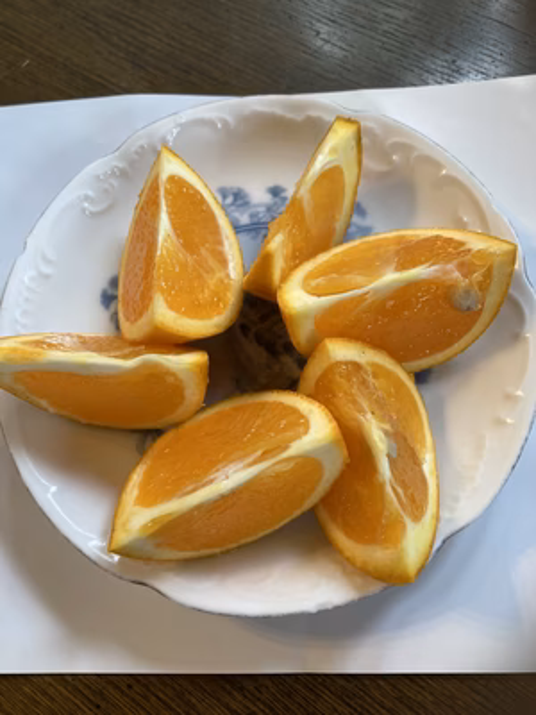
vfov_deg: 63.4
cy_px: 358
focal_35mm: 28
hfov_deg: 49.7
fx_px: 578
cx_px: 268
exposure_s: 1/62
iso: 80
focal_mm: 3.99
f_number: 1.8
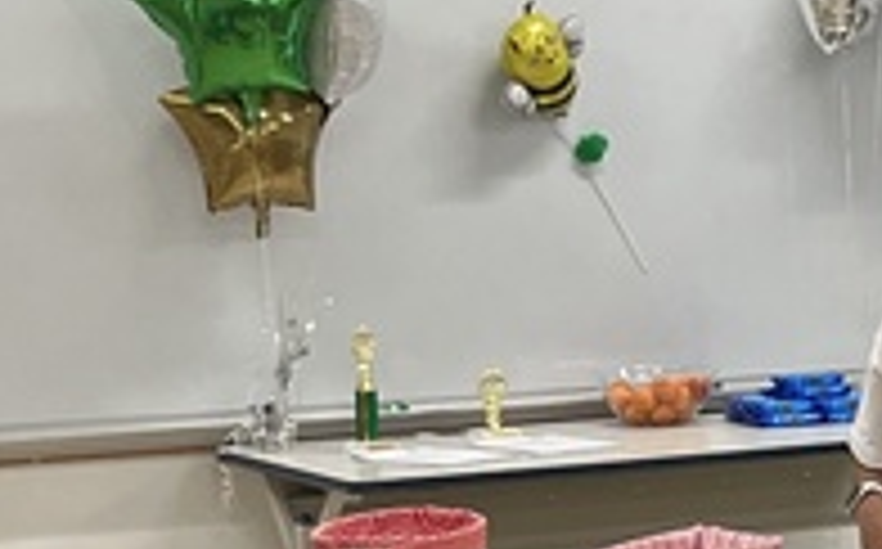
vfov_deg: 9.0
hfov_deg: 13.5
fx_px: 3457
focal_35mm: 144
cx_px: 1431
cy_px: 536
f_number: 1.6
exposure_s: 1/110
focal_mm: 5.1
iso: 125
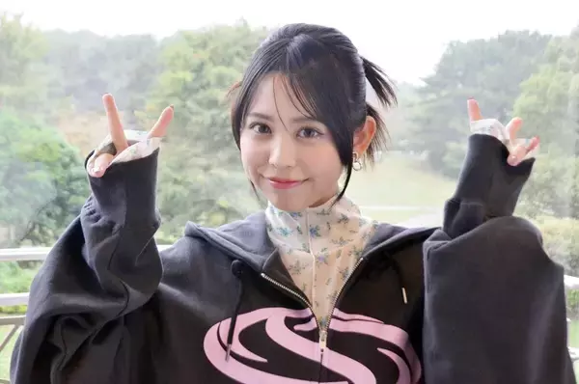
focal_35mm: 42
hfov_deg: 46.5
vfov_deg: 31.8
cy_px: 192
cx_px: 290
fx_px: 674
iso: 2000
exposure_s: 1/250
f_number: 5.6
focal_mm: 28
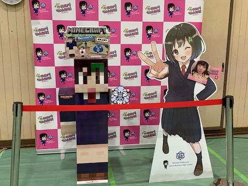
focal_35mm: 36
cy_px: 92
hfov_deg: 51.3
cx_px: 115
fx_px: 258
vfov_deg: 39.7
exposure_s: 1/60
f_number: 1.8
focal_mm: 4.25
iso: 125
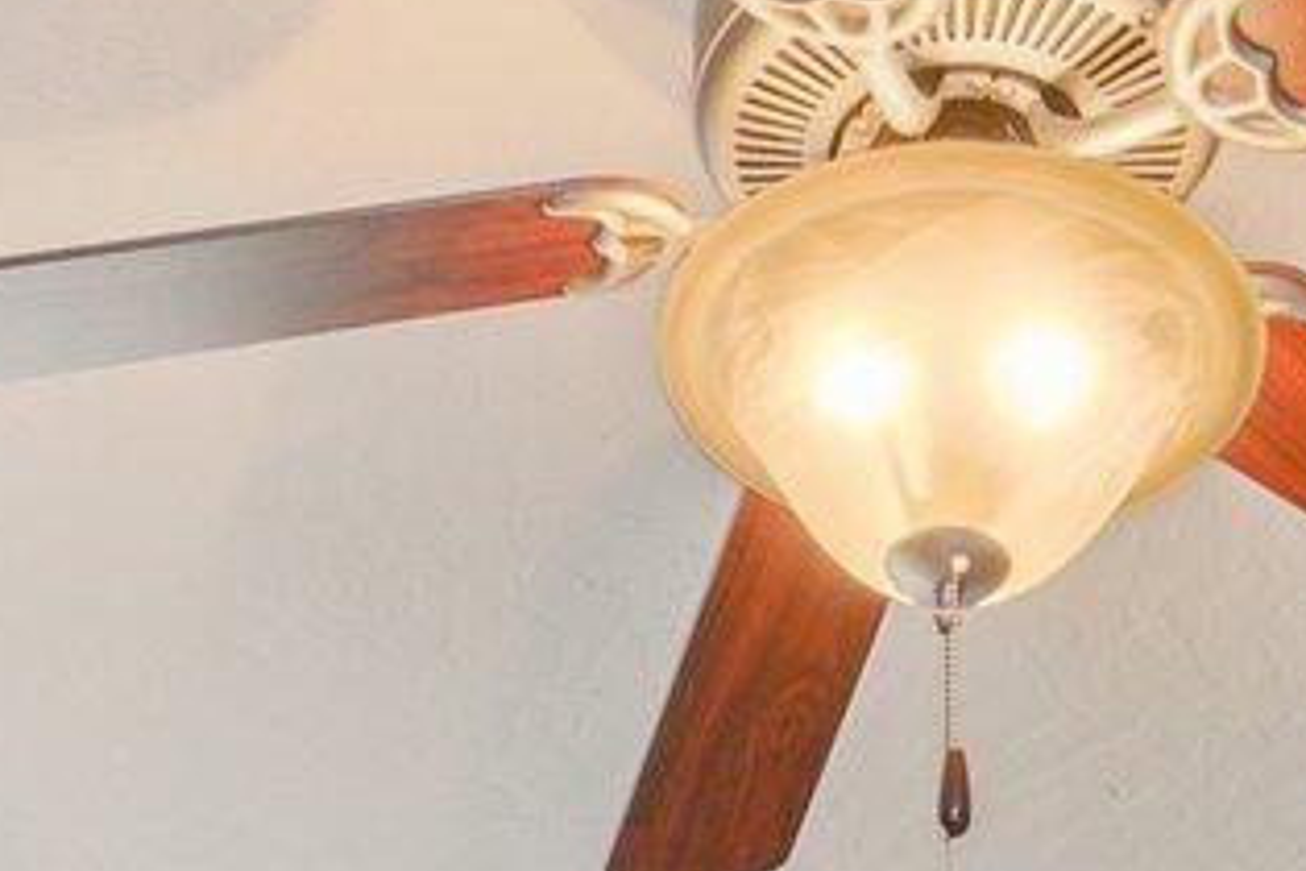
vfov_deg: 11.1
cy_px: 2435
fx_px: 3301
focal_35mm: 91
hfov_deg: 22.4
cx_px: 701
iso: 320
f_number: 9
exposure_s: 1/20
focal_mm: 14
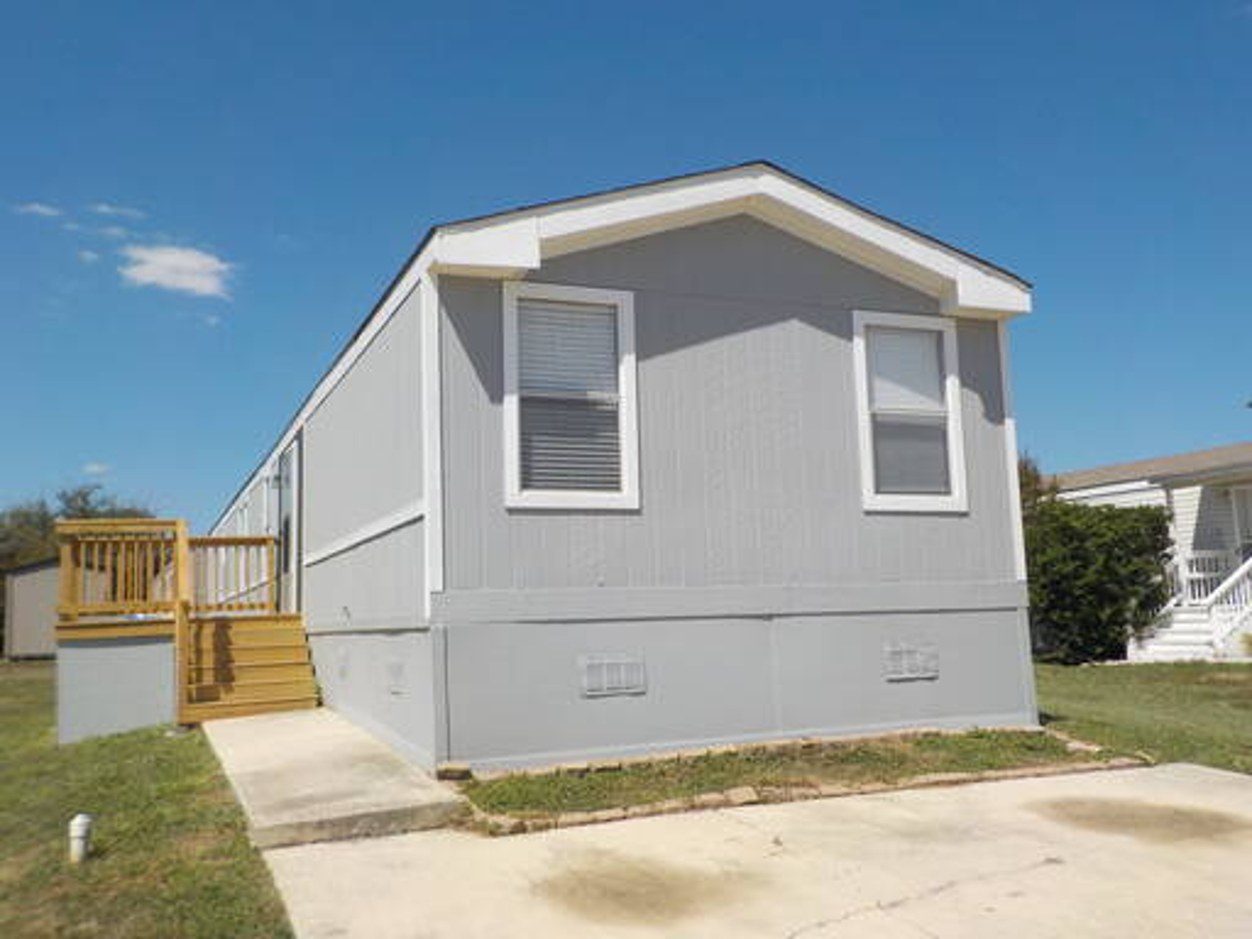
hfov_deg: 60.0
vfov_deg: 46.8
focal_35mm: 30
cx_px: 626
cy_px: 470
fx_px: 1085
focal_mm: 4.1
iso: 125
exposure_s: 1/500
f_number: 6.6
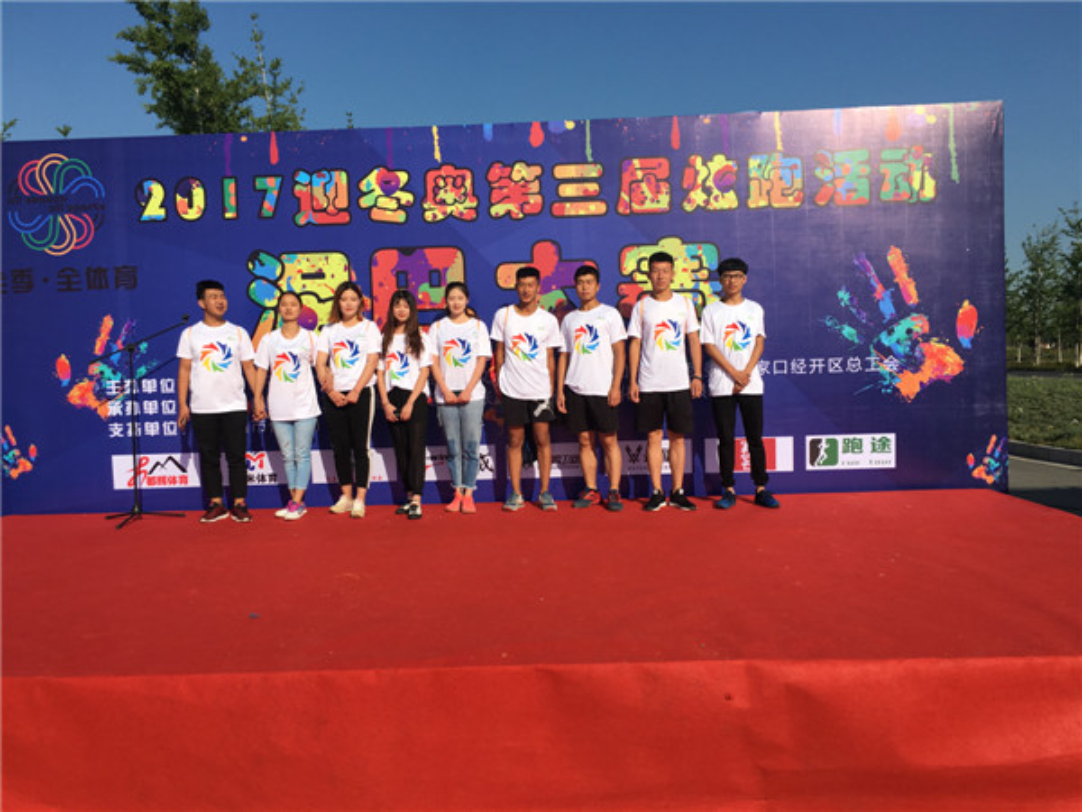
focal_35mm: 29
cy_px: 406
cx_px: 541
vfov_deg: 48.2
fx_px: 906
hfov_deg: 61.7
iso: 25
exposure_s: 1/2481
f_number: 2.2
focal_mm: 4.15
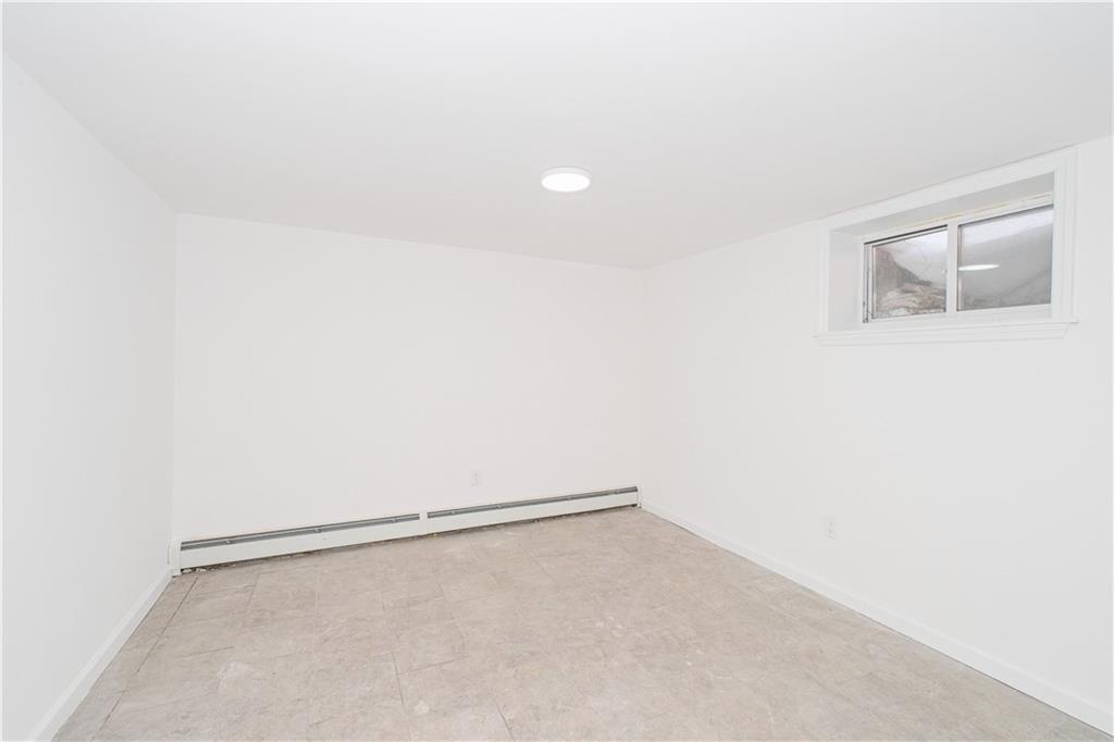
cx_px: 557
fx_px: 464
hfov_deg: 100.4
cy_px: 371
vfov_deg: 77.3
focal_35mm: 15
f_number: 8
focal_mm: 10
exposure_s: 1/80
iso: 1000
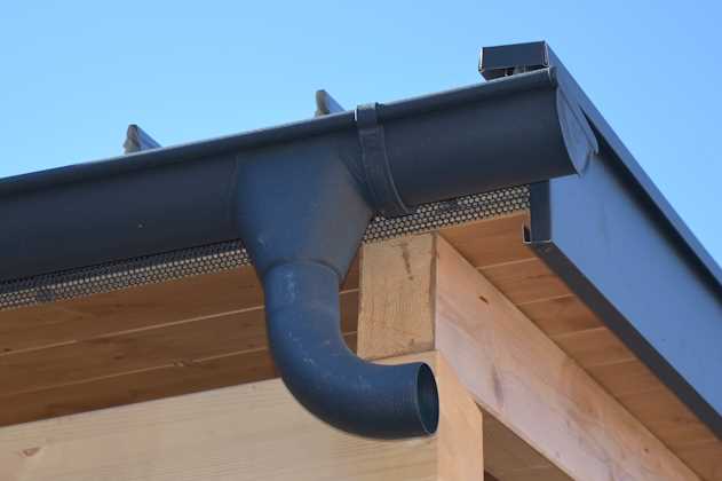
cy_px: 240
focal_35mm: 99
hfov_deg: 20.6
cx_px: 361
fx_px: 1984
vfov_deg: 13.8
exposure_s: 1/125
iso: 100
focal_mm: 66
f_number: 5.3
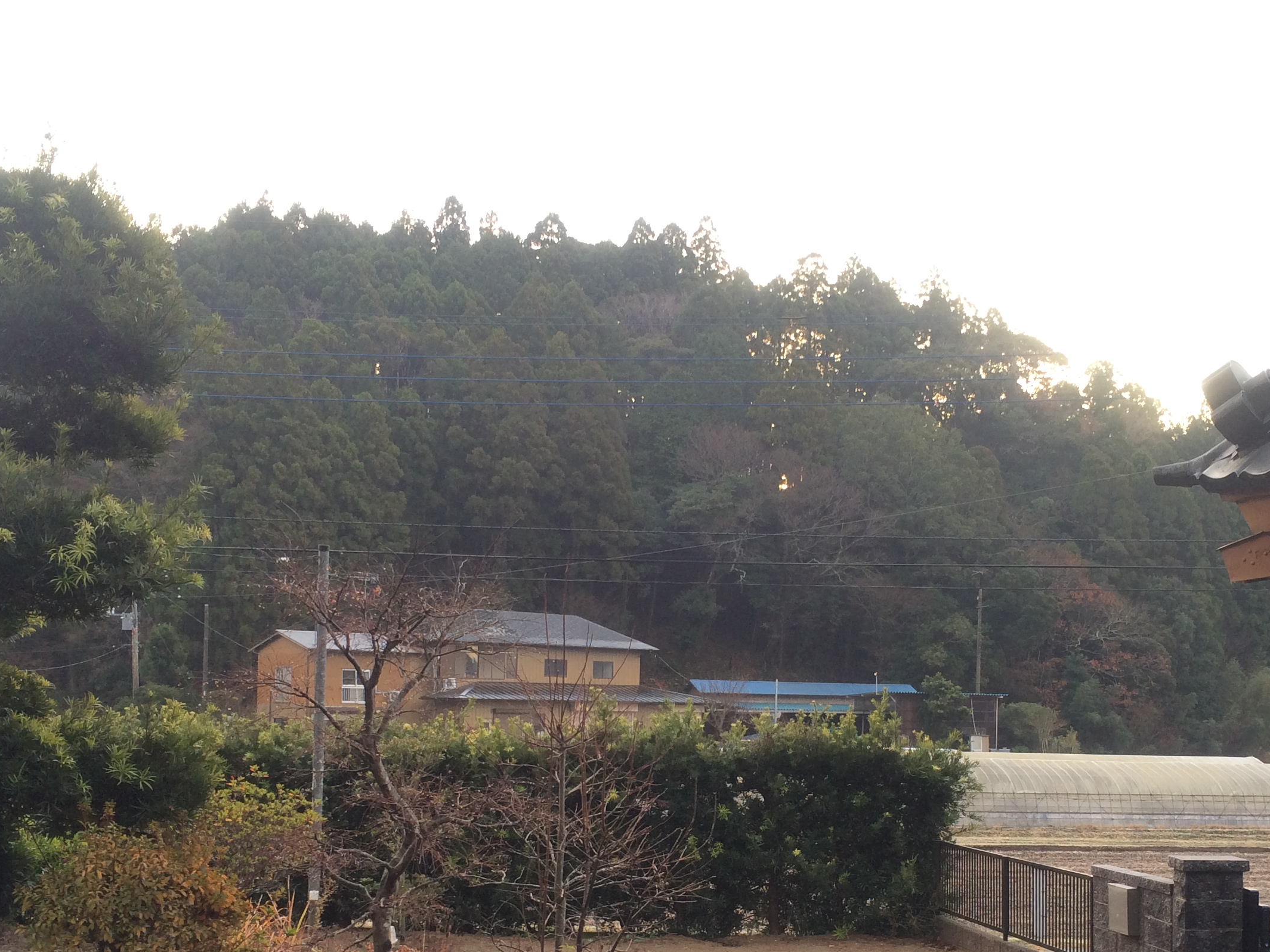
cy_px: 674
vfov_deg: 31.1
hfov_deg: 41.2
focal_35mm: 46
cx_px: 694
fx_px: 1688
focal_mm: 4.12
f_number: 2.2
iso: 50
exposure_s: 1/60
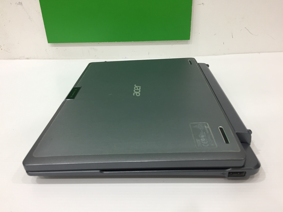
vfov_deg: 48.2
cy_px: 106
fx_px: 237
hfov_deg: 61.7
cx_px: 142
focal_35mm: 29
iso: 100
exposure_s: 1/33
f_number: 2.2
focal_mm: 4.15
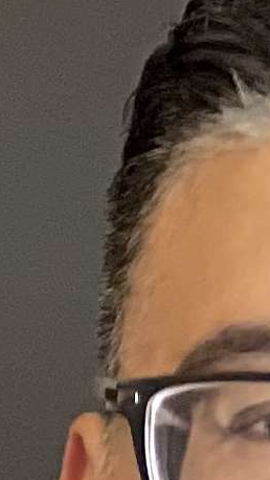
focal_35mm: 219
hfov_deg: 5.5
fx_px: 2784
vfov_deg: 9.6
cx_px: 445
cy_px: 646
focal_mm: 7.5
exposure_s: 1/40
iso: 250
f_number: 2.2
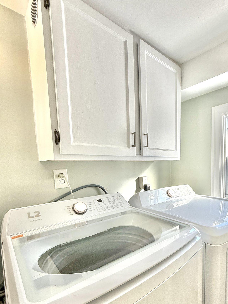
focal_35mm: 19
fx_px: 167
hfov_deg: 67.2
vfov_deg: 83.4
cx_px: 147
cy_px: 186
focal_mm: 2.22
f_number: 2.2
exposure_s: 1/99
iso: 80
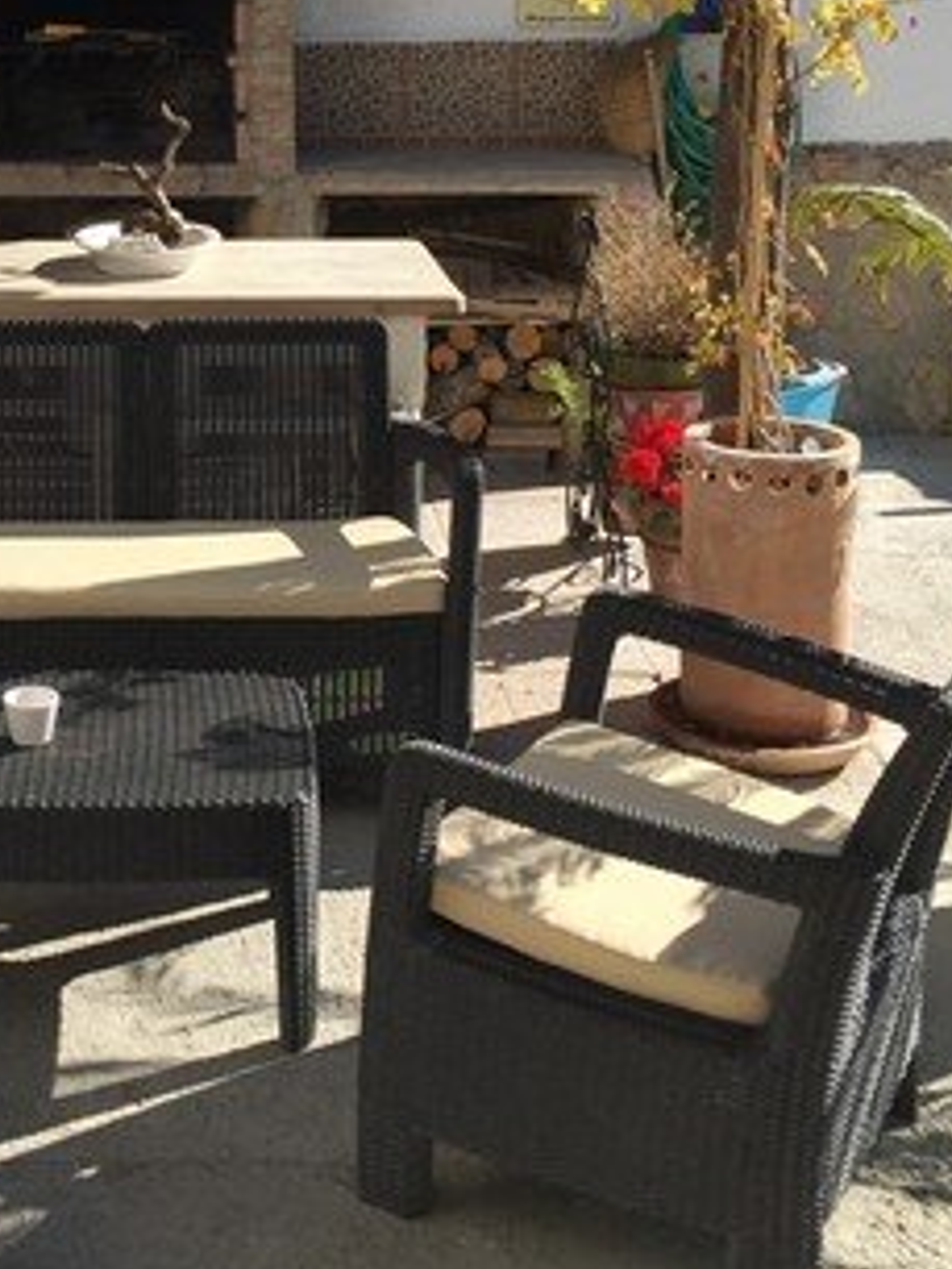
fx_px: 2089
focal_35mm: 57
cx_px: 137
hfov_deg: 25.1
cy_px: 300
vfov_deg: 33.0
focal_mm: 4.15
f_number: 2.2
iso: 32
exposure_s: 1/1464
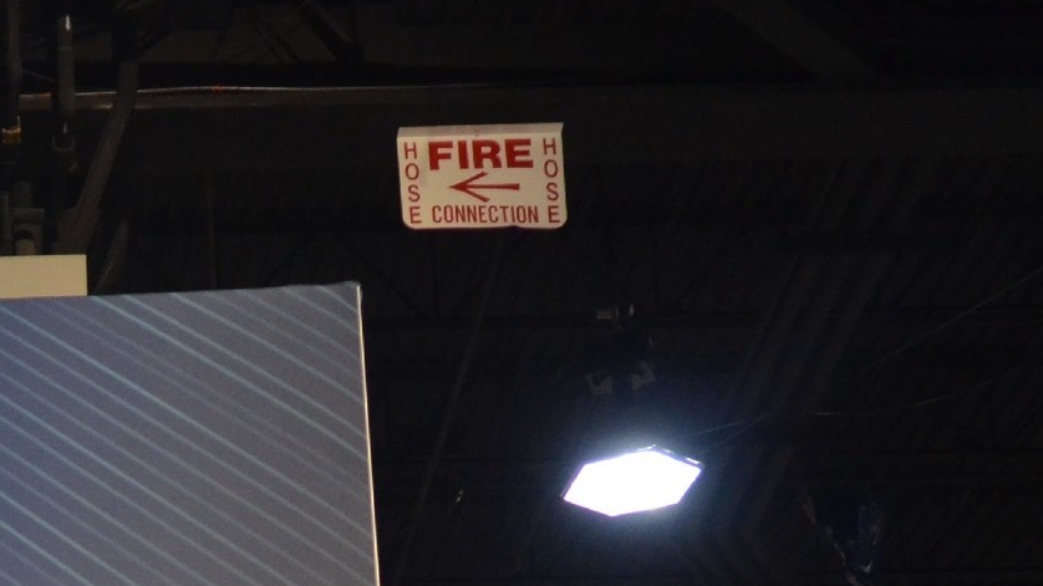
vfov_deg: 9.0
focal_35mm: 131
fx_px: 3622
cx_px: -142
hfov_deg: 15.9
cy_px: 898
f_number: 2.8
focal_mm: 28
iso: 1600
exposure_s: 1/100
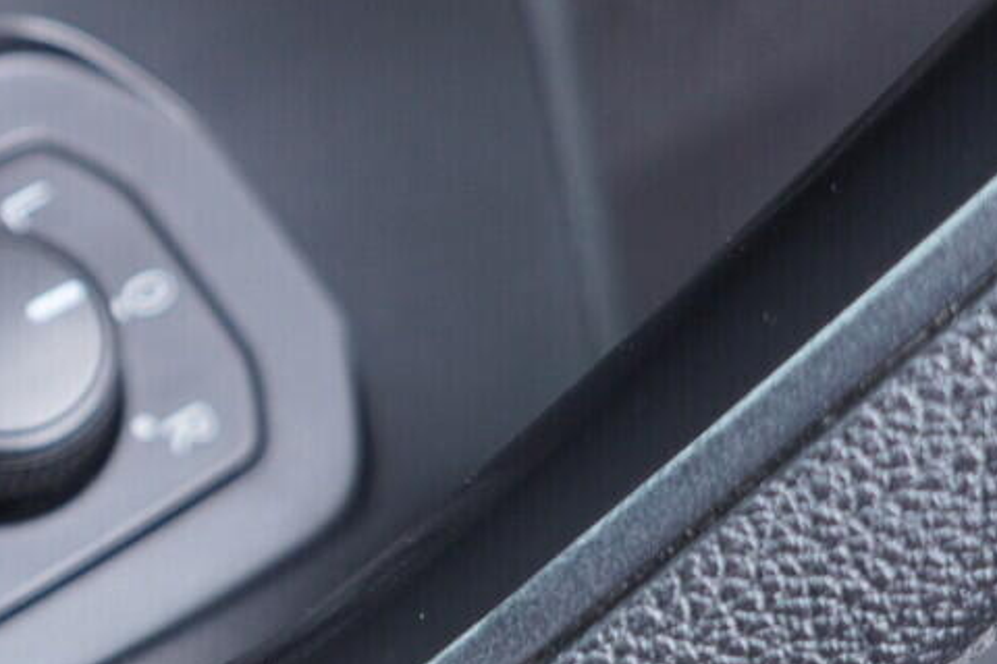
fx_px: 2991
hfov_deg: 17.3
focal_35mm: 108
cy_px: 459
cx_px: -453
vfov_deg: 12.7
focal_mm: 24
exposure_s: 1/40
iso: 500
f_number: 2.8
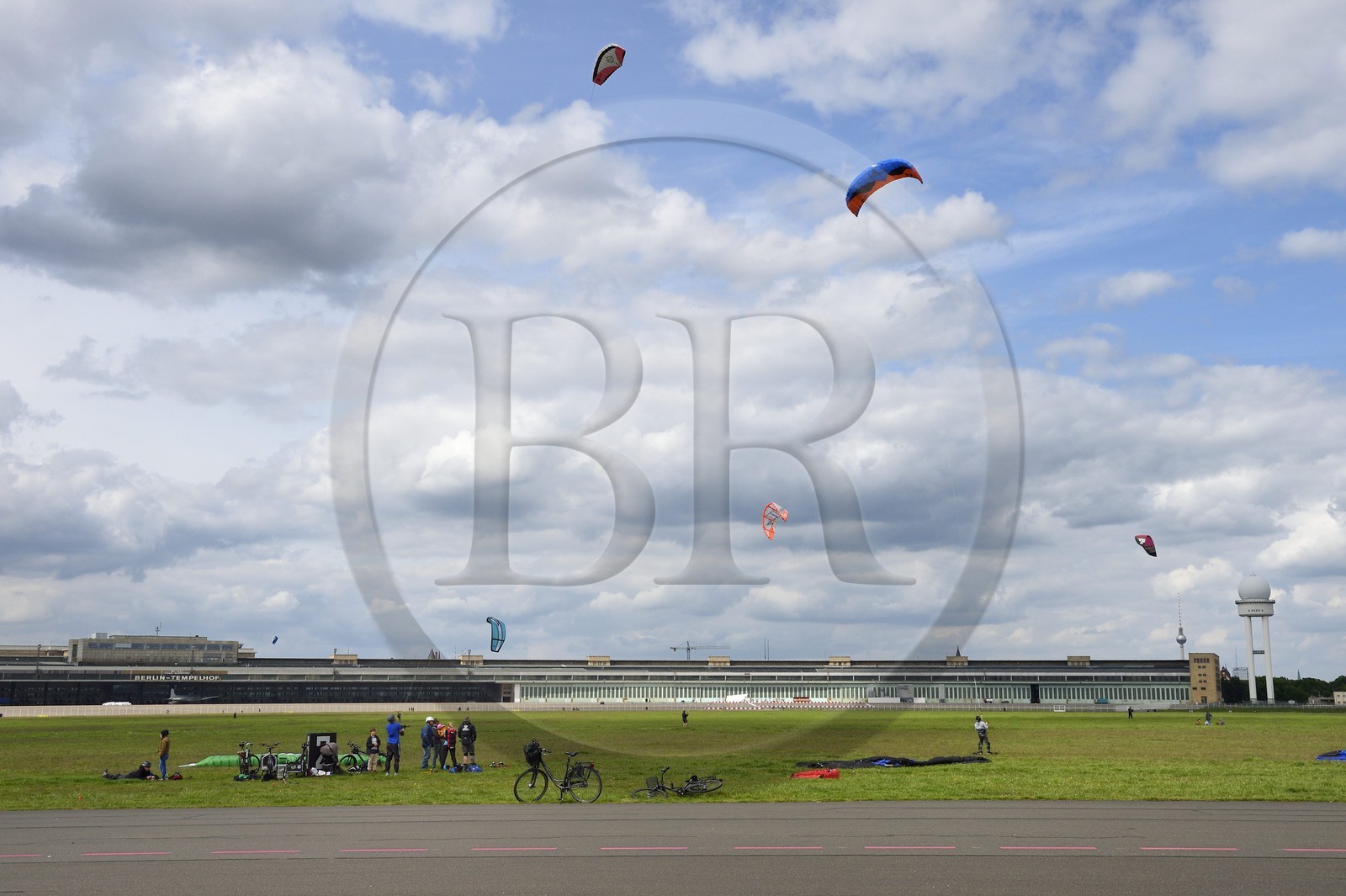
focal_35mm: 38
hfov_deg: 50.7
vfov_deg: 35.0
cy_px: 448
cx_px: 673
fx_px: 1420
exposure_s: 1/800
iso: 800
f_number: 14
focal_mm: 38
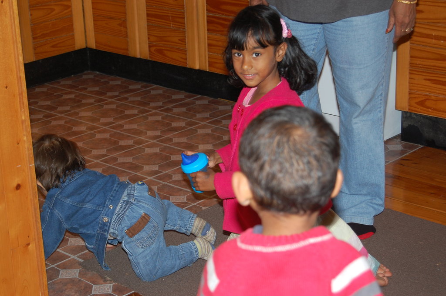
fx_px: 928
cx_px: 223
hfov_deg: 27.0
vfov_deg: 18.2
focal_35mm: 75
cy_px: 148
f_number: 5.6
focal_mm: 50
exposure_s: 1/60
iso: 400
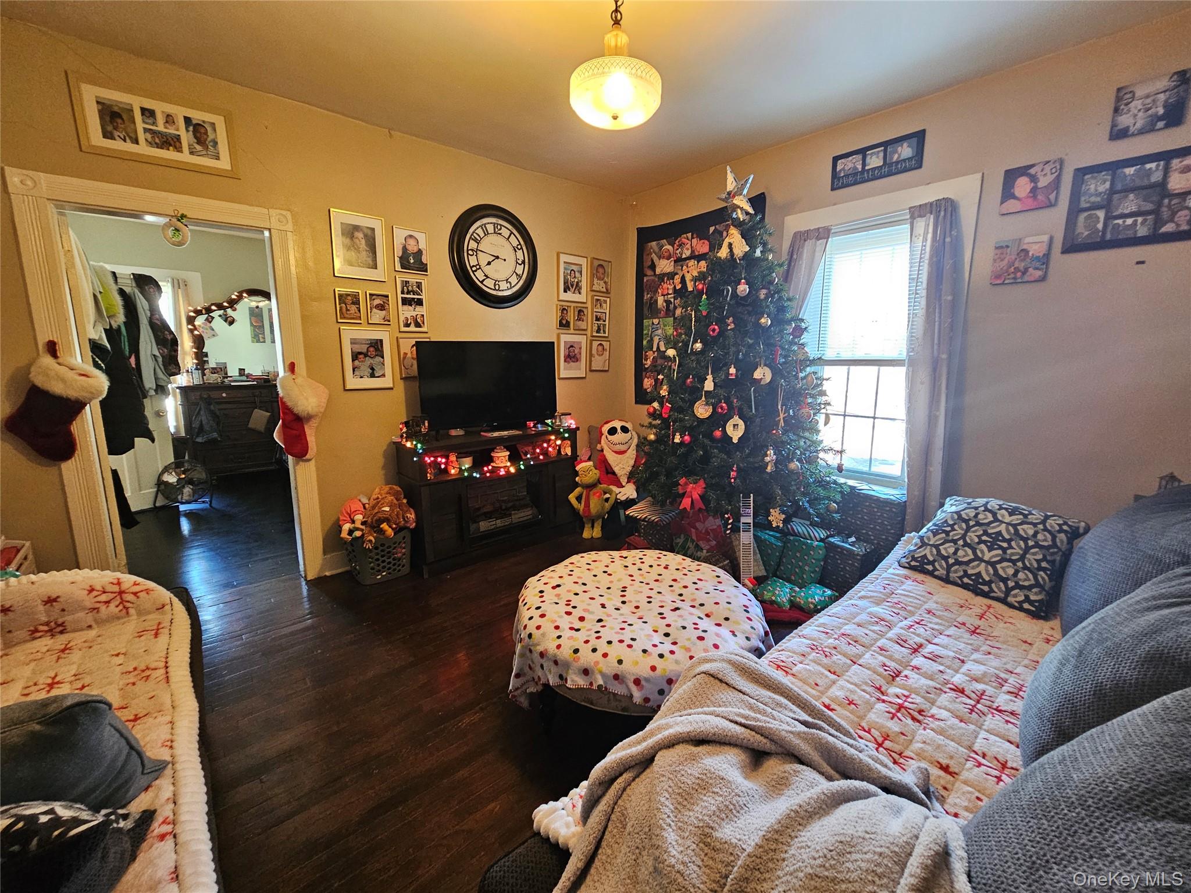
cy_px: 446
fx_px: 447
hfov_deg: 106.2
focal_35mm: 13
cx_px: 596
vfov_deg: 89.9
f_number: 2.2
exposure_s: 1/30
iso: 400
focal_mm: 2.2
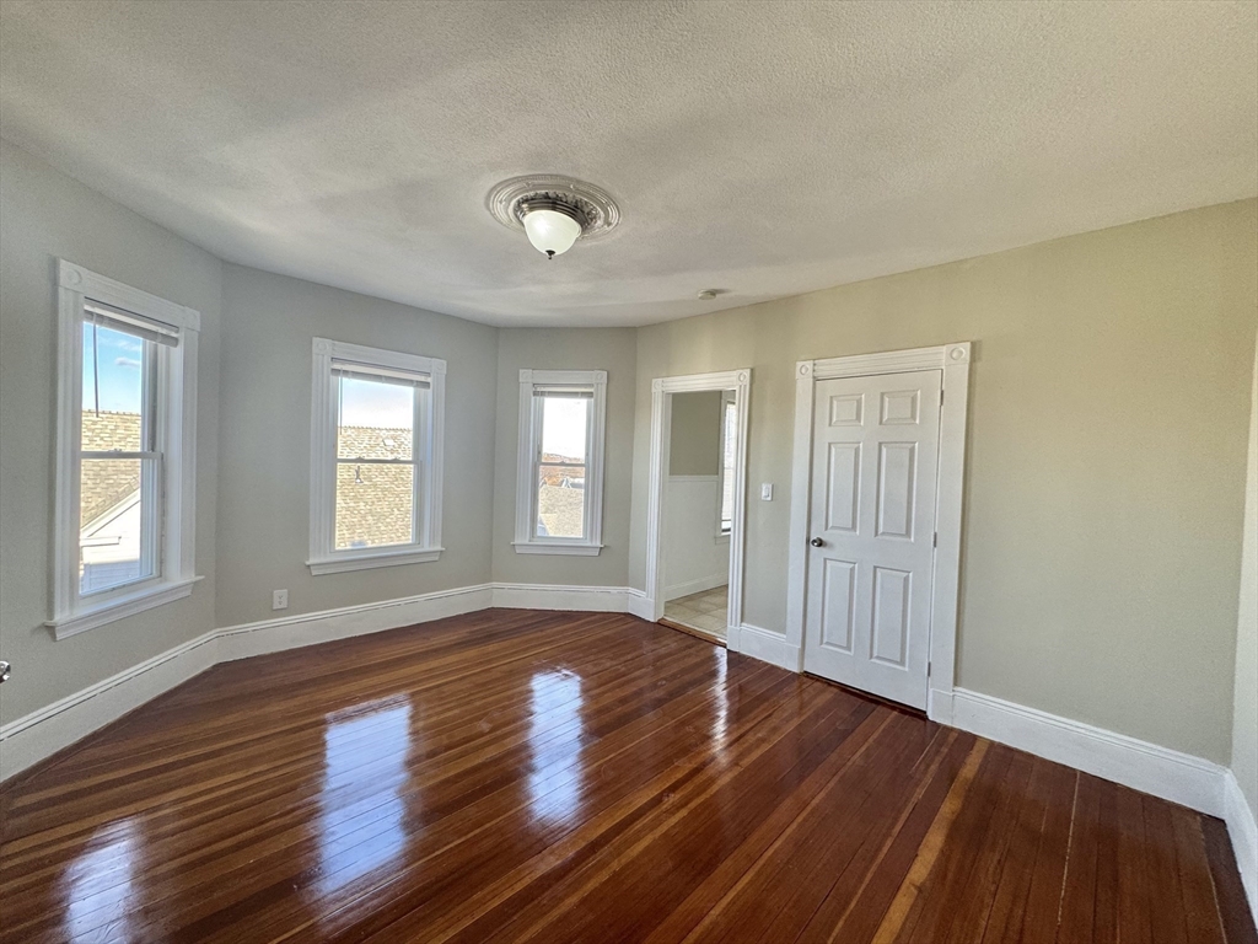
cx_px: 629
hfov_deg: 102.1
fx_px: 509
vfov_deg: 85.7
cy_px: 472
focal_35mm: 14
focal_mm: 2.22
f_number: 2.2
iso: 80
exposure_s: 1/120
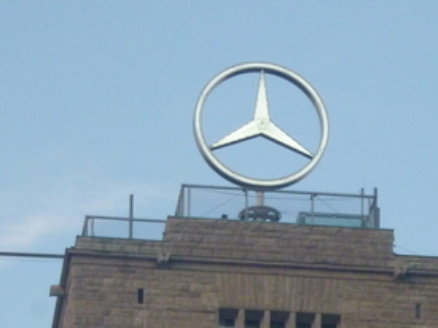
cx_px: 279
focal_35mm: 306
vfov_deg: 4.8
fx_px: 3870
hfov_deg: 6.5
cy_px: 318
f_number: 6.5
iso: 400
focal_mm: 20
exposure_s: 1/100
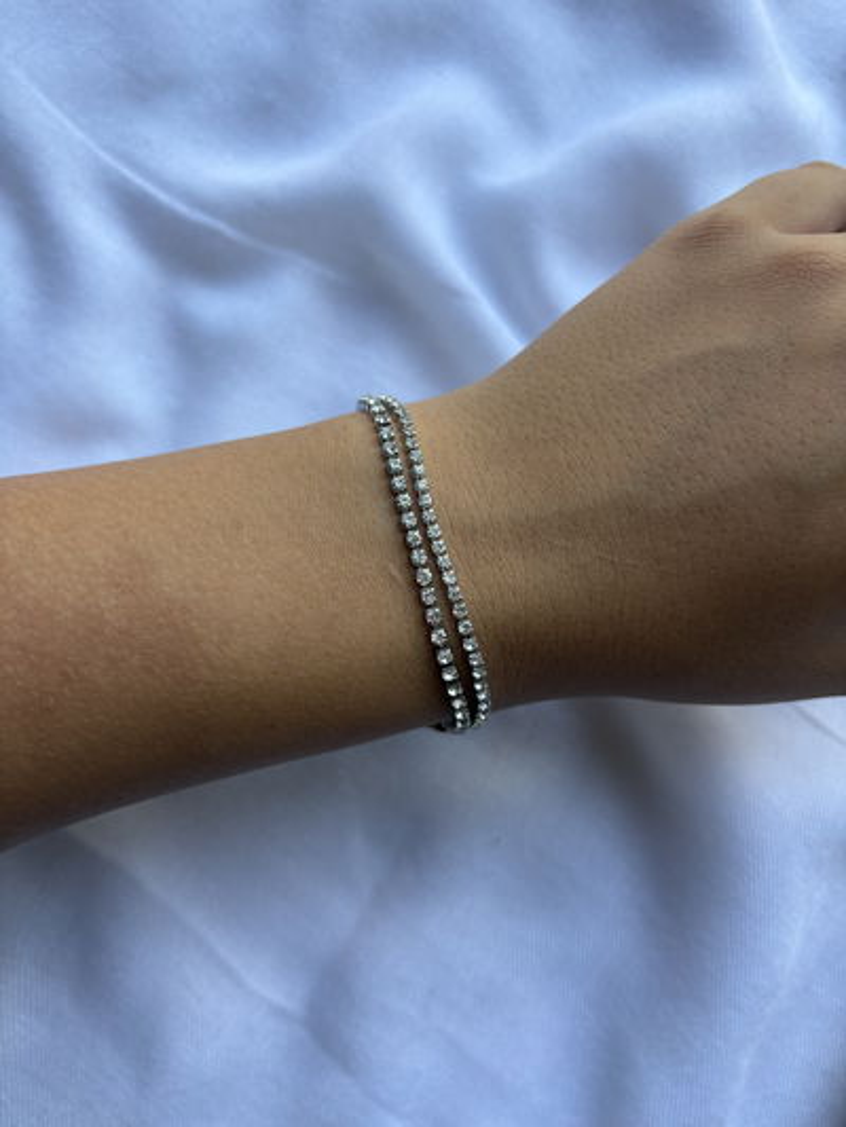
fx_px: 847
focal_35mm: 26
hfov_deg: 53.1
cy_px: 564
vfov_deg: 67.3
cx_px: 423
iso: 40
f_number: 1.6
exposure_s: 1/280
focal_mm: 5.96
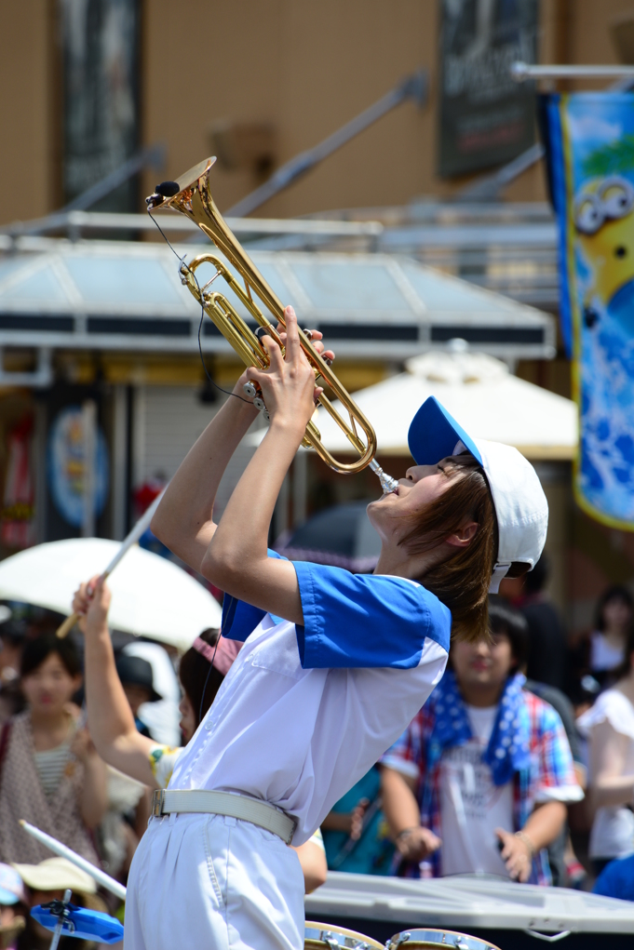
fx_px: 7948
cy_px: 475
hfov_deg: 4.6
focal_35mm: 301
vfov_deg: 6.8
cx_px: 317
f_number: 9
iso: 200
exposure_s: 1/320
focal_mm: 300
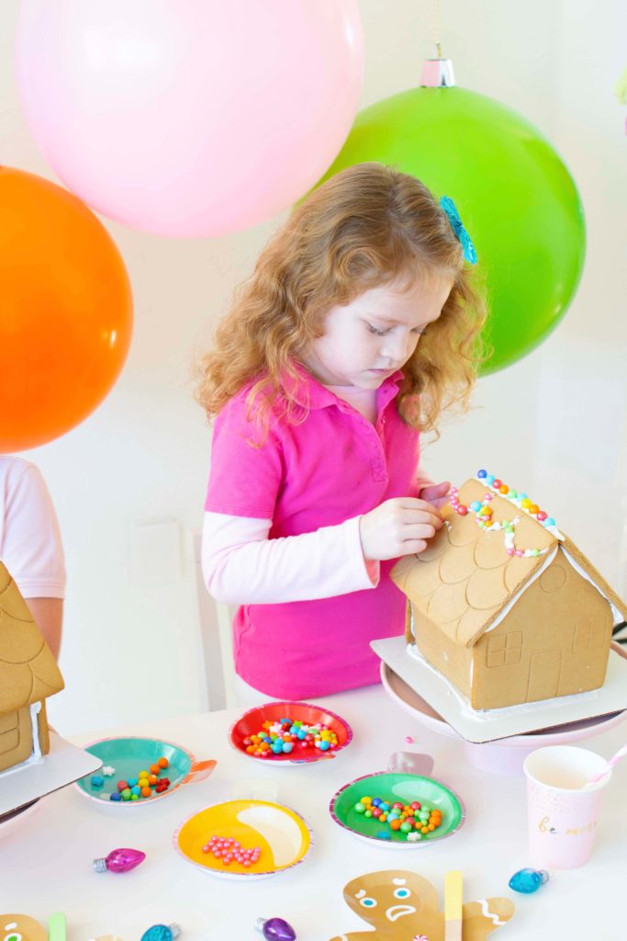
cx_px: 314
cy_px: 470
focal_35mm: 52
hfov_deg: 25.8
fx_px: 1371
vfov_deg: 37.8
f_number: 4
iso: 200
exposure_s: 1/25
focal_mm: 35
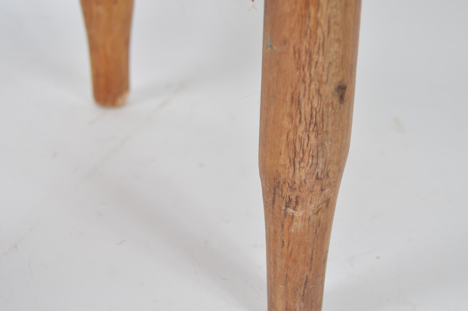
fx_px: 922
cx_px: 252
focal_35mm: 71
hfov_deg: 28.5
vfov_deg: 19.2
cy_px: 159
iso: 100
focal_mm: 42
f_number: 5.6
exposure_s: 1/80
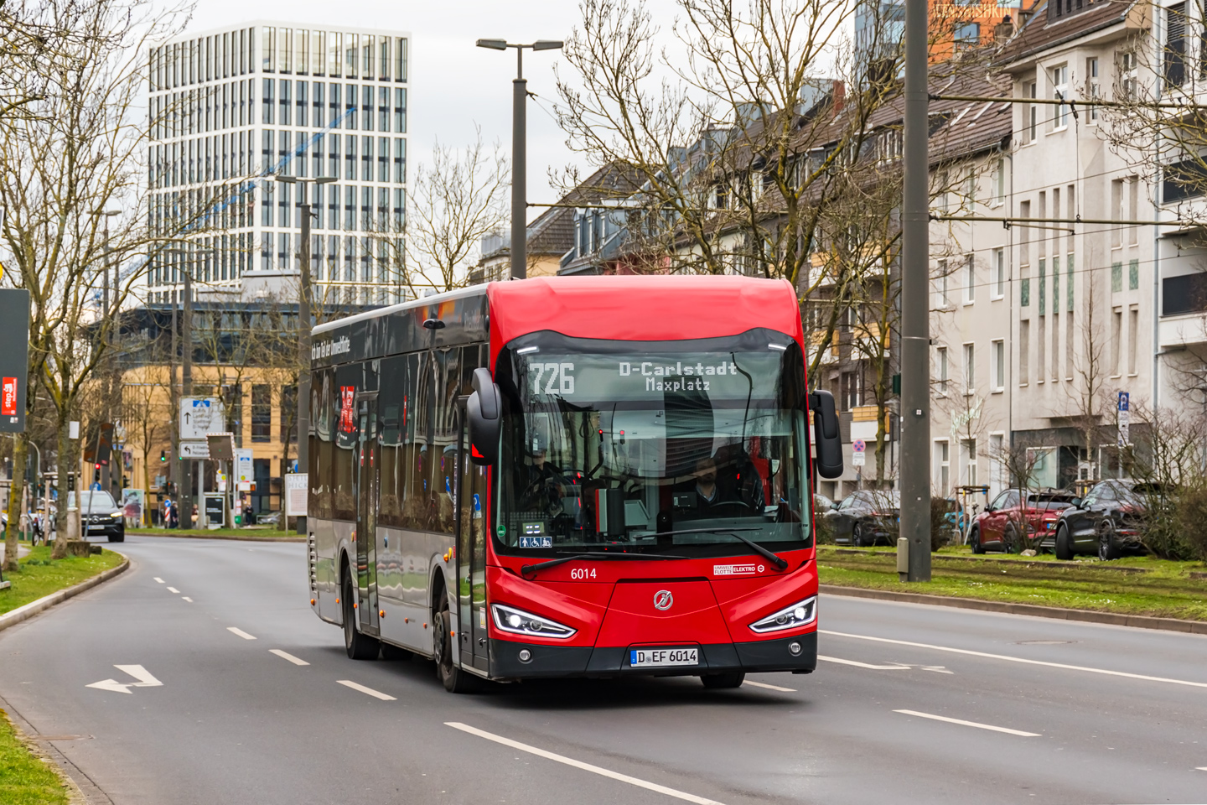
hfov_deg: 21.9
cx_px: 604
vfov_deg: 14.7
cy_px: 402
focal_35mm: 93
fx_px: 3118
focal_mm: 62
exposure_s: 1/640
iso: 400
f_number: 5
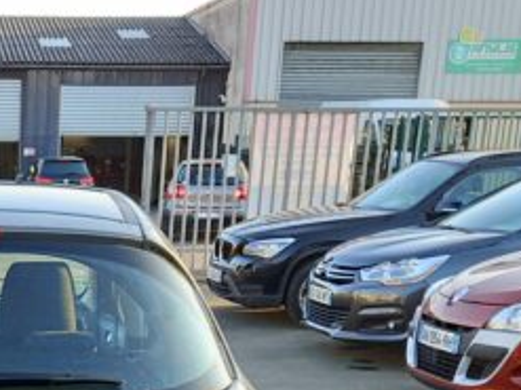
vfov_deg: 17.0
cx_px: -72
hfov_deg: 22.6
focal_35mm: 81
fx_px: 1219
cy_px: 523
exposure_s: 1/50
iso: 40
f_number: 2
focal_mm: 4.6
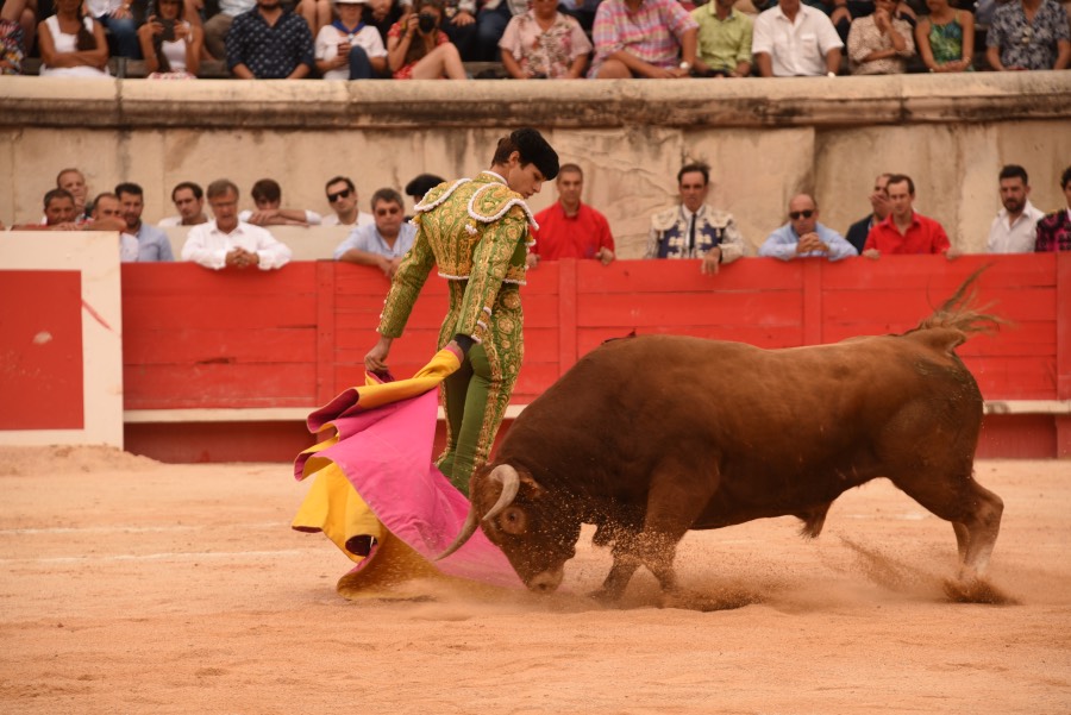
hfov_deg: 10.8
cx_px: 536
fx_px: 5655
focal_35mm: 190
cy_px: 358
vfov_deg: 7.2
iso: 400
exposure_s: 1/800
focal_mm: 190
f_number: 7.1
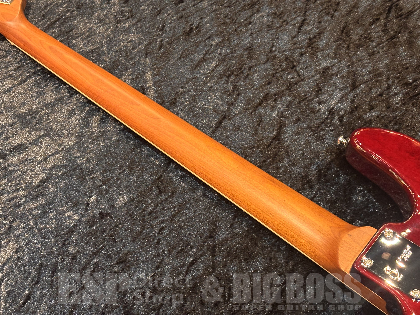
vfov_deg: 28.0
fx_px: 631
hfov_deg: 36.8
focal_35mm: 52
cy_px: 158
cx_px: 210
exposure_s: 1/40
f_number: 1.6
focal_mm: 5.96
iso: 200
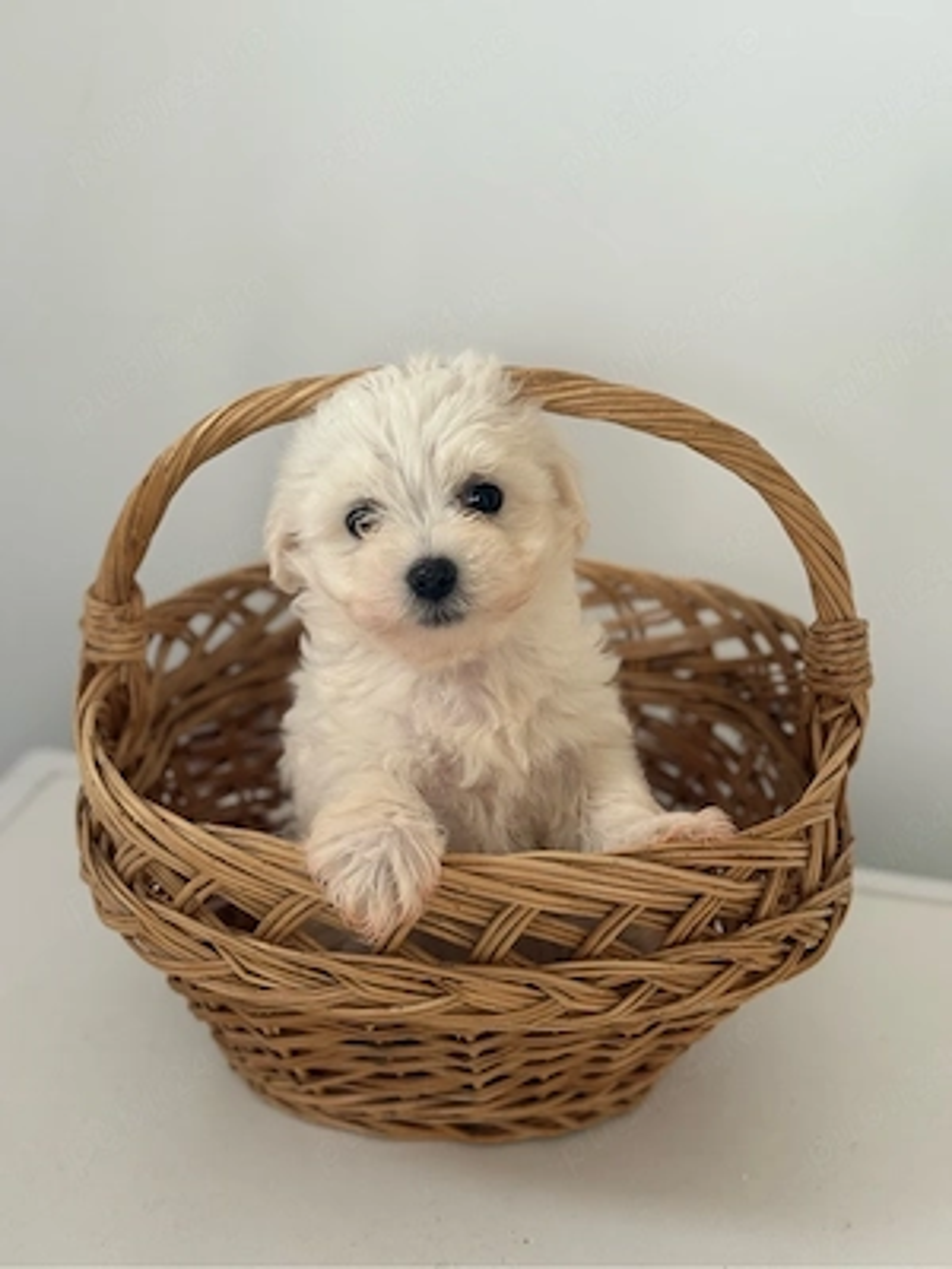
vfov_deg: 36.8
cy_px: 634
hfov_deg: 28.0
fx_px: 1907
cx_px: 476
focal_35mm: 52
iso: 50
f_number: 1.6
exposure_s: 1/118
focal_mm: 5.96
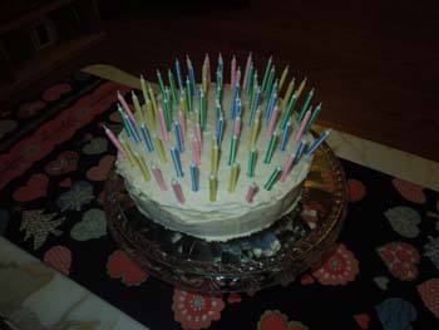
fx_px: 355
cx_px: 220
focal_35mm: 28
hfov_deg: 63.4
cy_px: 165
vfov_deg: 49.8
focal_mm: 5
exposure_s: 1/30
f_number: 3.5
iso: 100
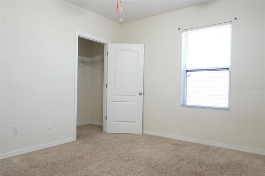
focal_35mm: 24
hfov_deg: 73.8
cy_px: 88
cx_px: 132
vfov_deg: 53.1
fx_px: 177
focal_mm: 16
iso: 2000
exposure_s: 1/30
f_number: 11
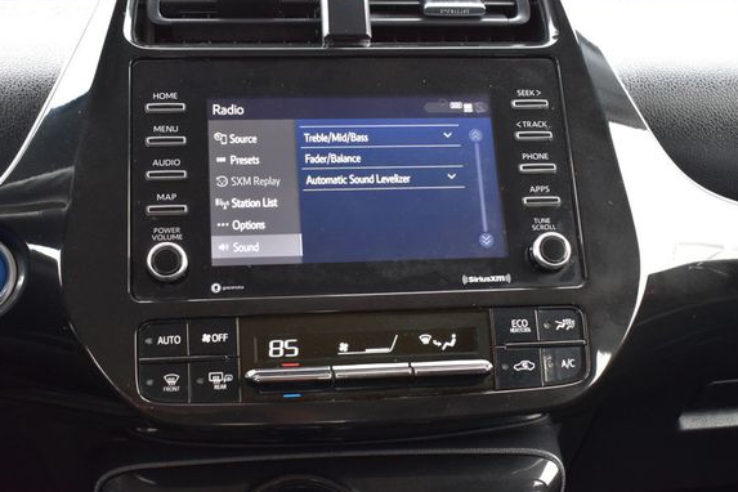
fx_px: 995
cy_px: 249
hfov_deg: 40.7
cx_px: 345
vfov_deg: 27.8
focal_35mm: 49
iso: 1000
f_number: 6.3
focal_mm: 29
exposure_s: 1/15
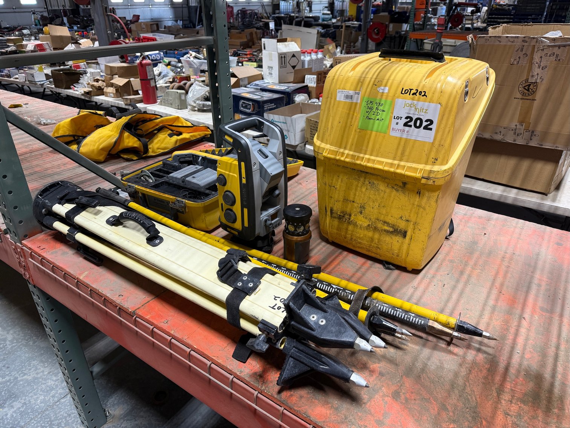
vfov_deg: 56.8
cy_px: 214
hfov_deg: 71.6
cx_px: 285
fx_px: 395
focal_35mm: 24
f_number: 1.78
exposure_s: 1/60
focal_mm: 6.76
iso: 200
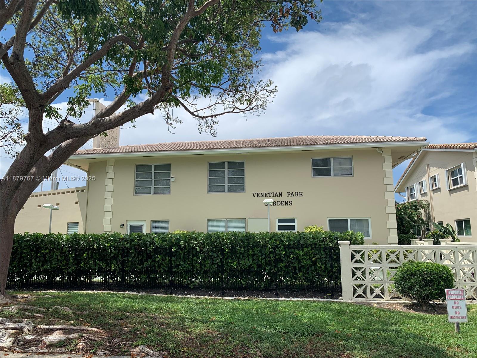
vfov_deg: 53.1
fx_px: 358
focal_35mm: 26
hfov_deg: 67.3
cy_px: 179
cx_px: 238
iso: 25
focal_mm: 4.25
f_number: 1.8
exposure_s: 1/3289
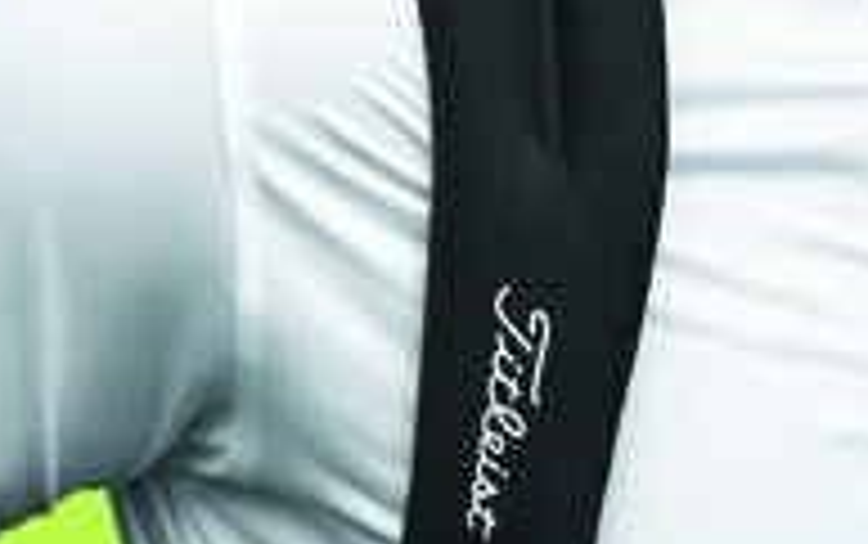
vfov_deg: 4.6
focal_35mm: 285
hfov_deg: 7.4
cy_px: 268
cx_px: 423
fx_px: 6748
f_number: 2.8
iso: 160
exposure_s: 1/2000
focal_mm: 135
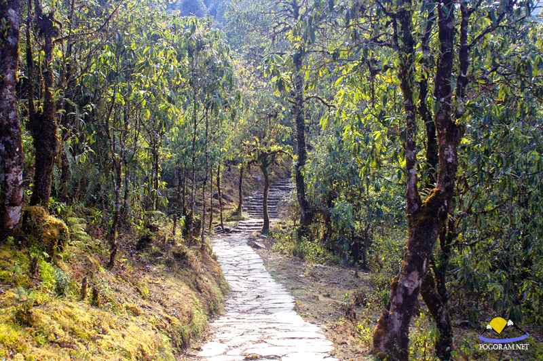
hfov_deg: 46.4
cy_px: 180
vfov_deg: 31.8
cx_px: 272
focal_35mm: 42
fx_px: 633
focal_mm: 28
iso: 800
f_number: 9
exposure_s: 1/50
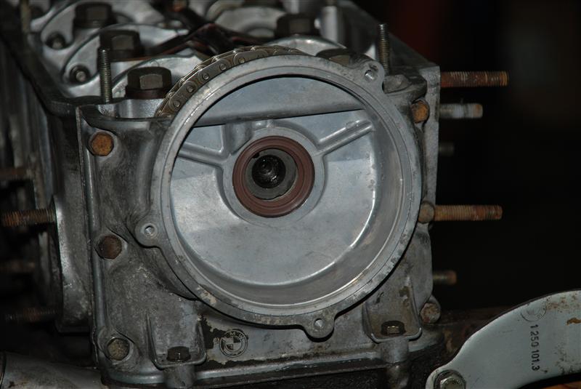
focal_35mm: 202
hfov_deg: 10.2
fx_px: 3271
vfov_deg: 6.8
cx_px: 290
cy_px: 194
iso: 100
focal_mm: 135
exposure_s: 1/60
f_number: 5.6
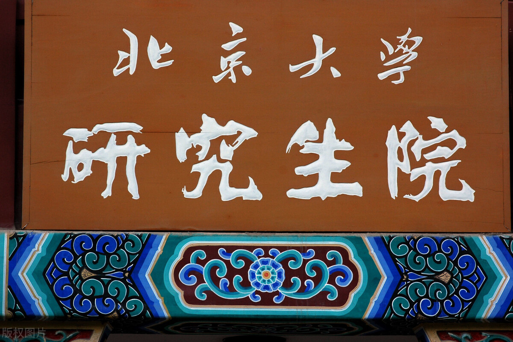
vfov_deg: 9.3
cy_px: 171
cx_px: 256
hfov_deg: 14.0
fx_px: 2094
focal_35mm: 147
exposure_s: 1/30
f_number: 9
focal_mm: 98
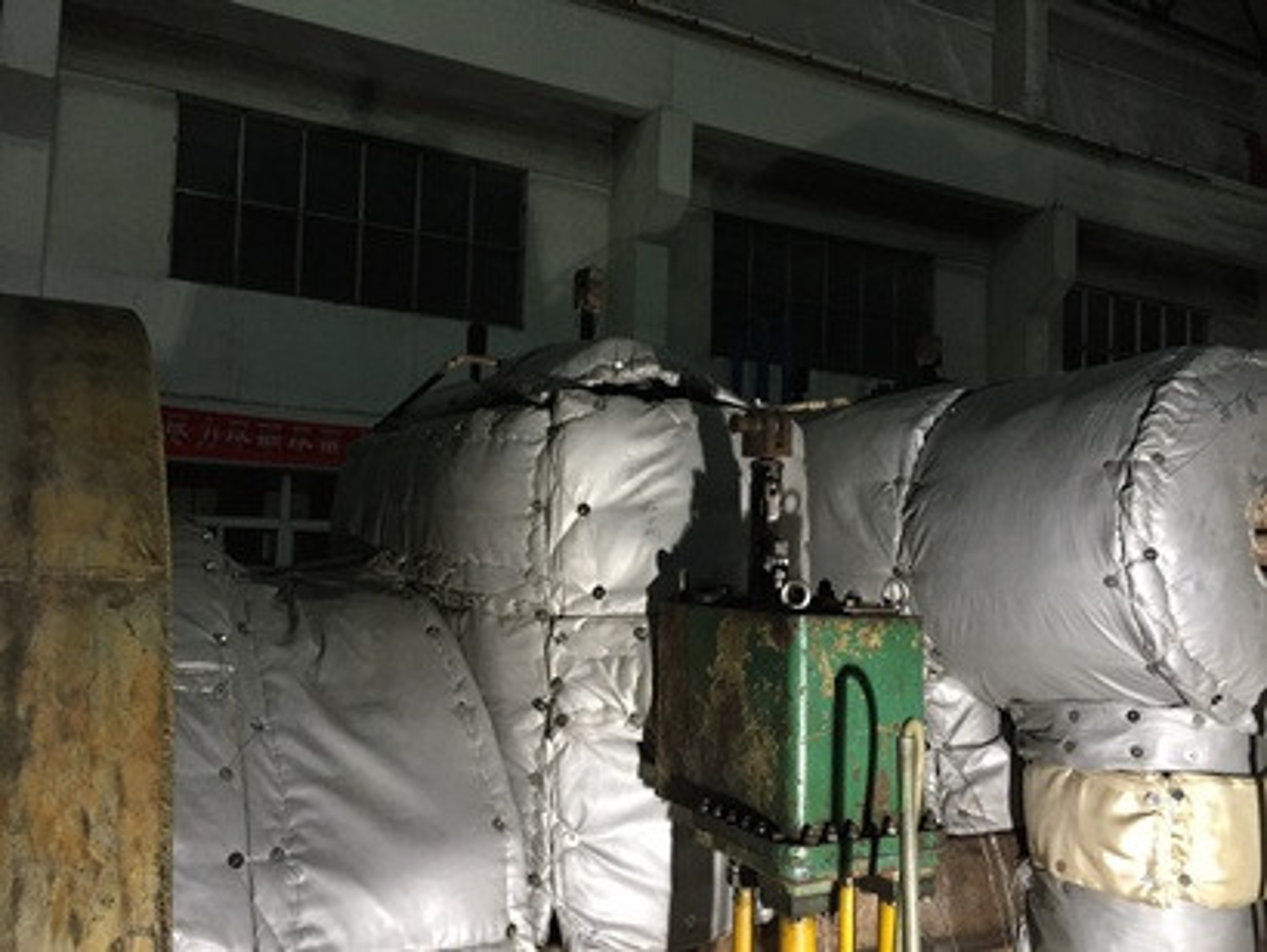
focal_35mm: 29
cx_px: 634
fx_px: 1062
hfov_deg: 61.6
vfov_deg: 48.3
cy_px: 476
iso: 160
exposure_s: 1/33
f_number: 2.2
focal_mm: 4.15
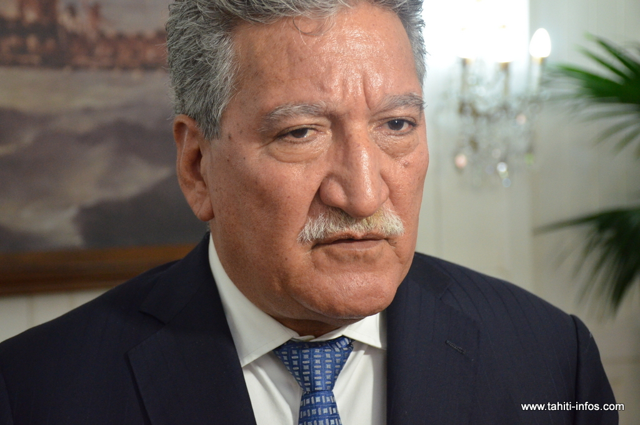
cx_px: 320
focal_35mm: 72
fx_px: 1278
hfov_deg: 28.1
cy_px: 212
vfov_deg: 18.9
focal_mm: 48
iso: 2500
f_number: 5.6
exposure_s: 1/125
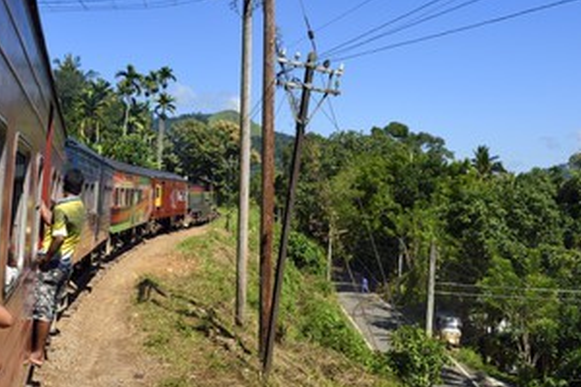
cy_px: 201
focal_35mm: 49
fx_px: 791
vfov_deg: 27.5
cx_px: 178
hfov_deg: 39.7
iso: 400
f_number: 18
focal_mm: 35
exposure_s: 1/320
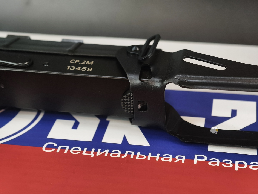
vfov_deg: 17.4
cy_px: 97
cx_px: 129
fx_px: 635
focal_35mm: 85
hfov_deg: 23.0
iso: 954
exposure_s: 1/30
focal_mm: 22.48
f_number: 2.67
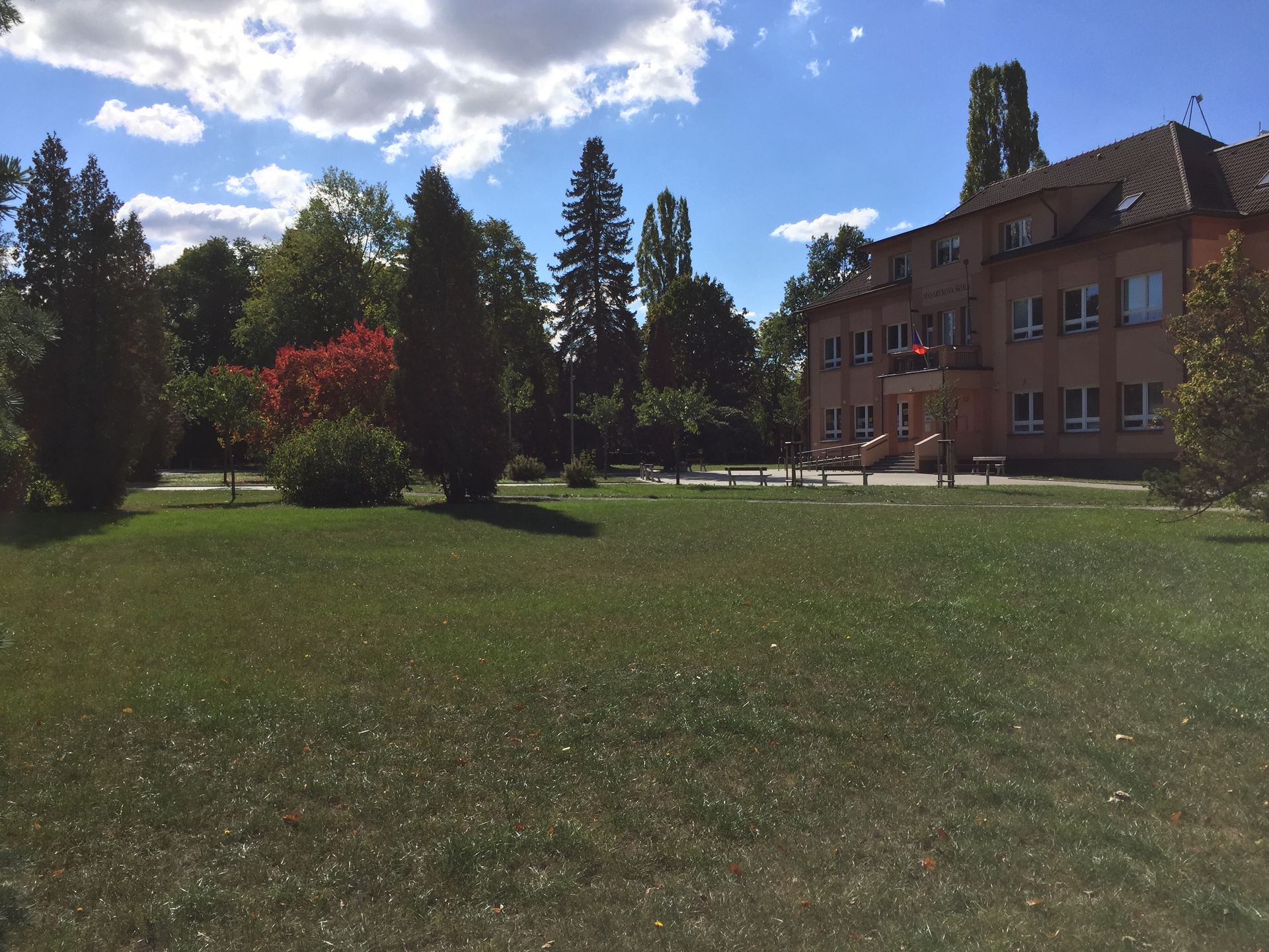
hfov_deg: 61.7
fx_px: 1063
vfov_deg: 48.2
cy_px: 476
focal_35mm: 29
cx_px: 634
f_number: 2.2
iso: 32
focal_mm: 4.15
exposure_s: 1/2825
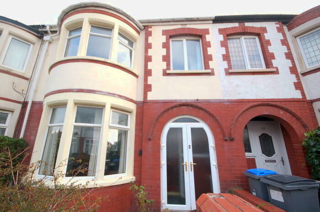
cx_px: 160
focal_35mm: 15
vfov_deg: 77.1
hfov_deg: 100.5
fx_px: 133
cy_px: 106
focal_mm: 10
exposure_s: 1/160
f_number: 6.3
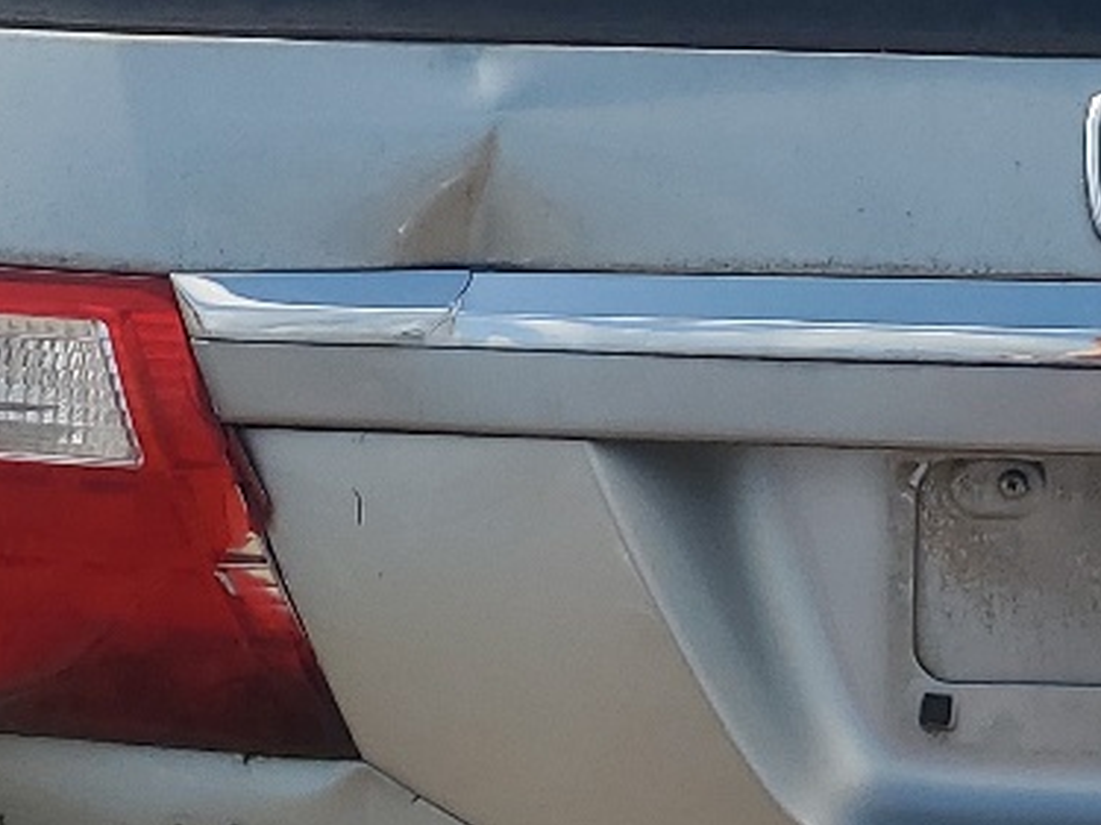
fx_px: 3529
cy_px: 291
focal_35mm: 111
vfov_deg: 13.3
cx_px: 1113
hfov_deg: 17.3
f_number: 1.5
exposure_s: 1/3333
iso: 50
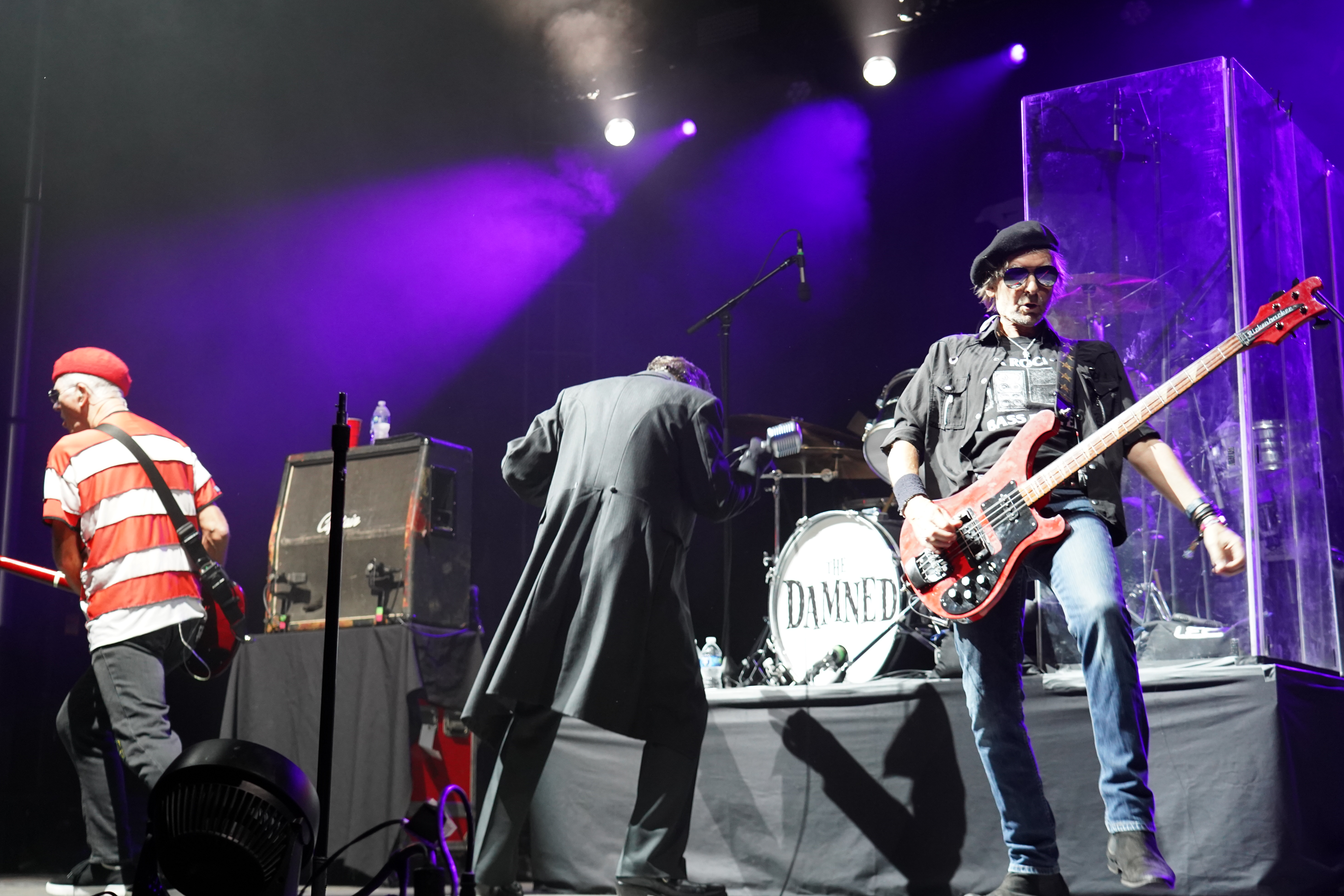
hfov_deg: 38.2
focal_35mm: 52
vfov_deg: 26.0
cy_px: 451
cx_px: 659
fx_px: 1941
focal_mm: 51
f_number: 4
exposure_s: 1/160
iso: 3200
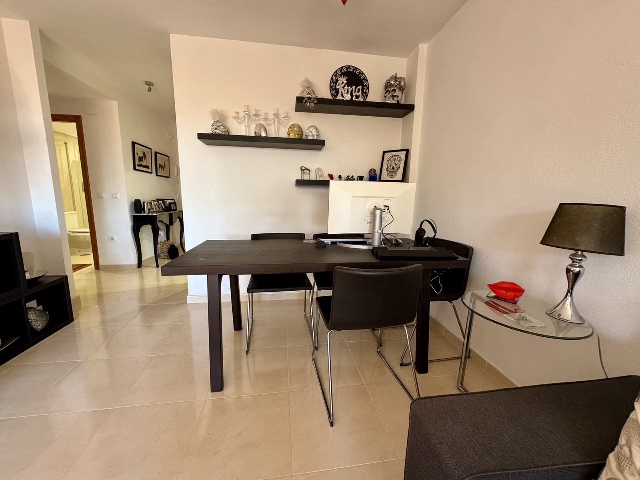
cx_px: 320
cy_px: 240
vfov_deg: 85.7
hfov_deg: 102.1
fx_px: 259
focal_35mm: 14
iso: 320
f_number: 2.2
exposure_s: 1/99
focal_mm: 2.22
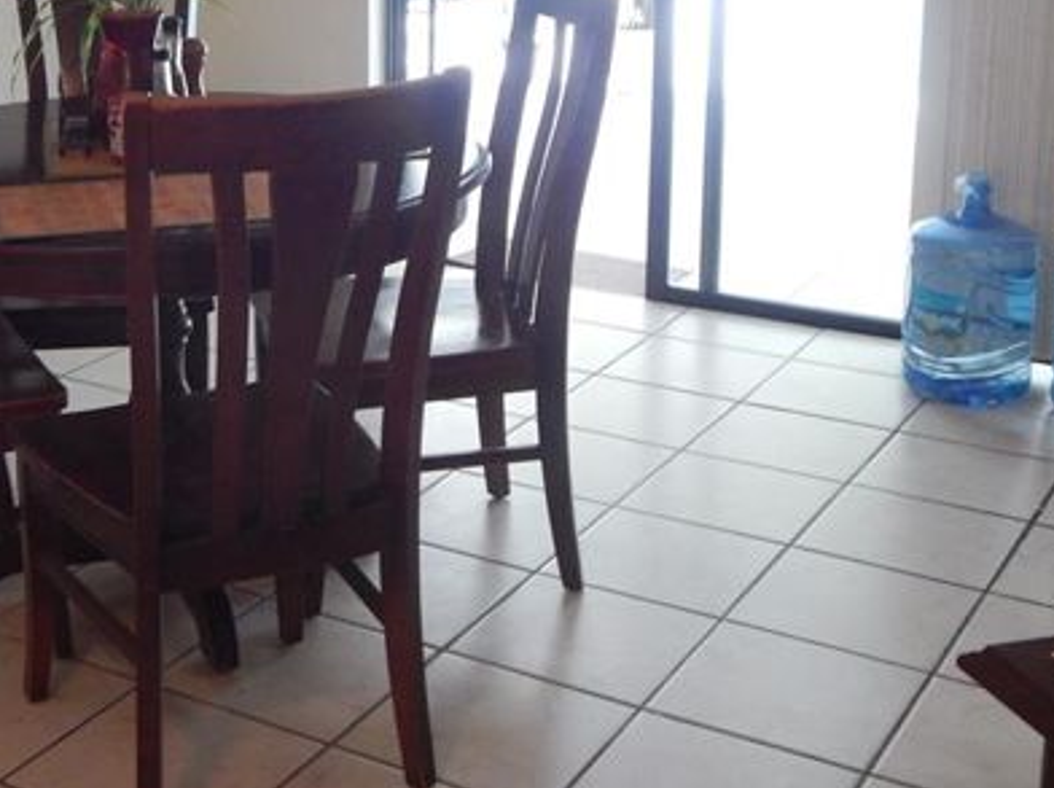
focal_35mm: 63
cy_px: 121
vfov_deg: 22.8
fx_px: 1916
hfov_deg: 30.2
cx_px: 257
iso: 400
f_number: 3.3
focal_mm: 6.1
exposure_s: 1/30
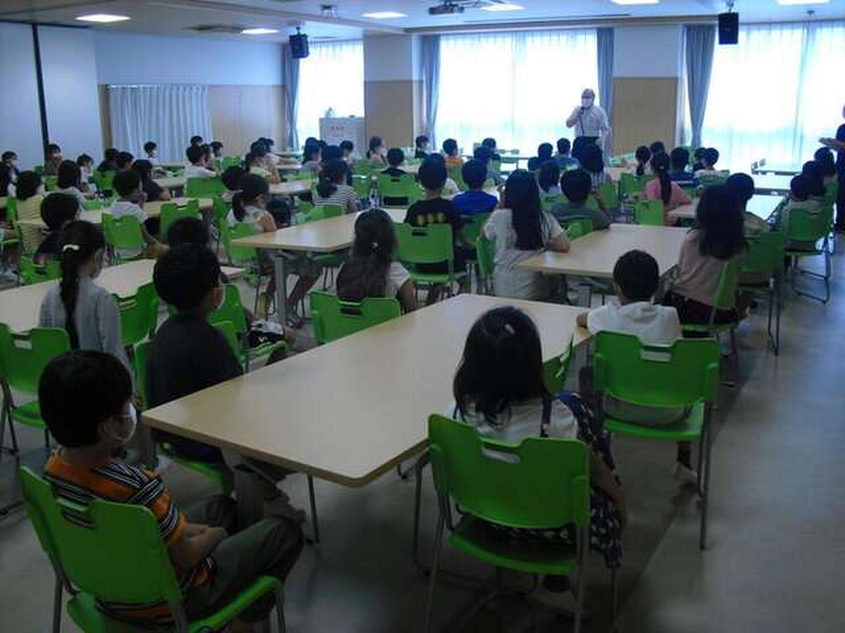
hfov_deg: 51.4
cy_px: 316
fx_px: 879
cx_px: 422
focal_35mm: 36
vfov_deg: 39.7
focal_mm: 6.3
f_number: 3.1
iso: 100
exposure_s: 1/60
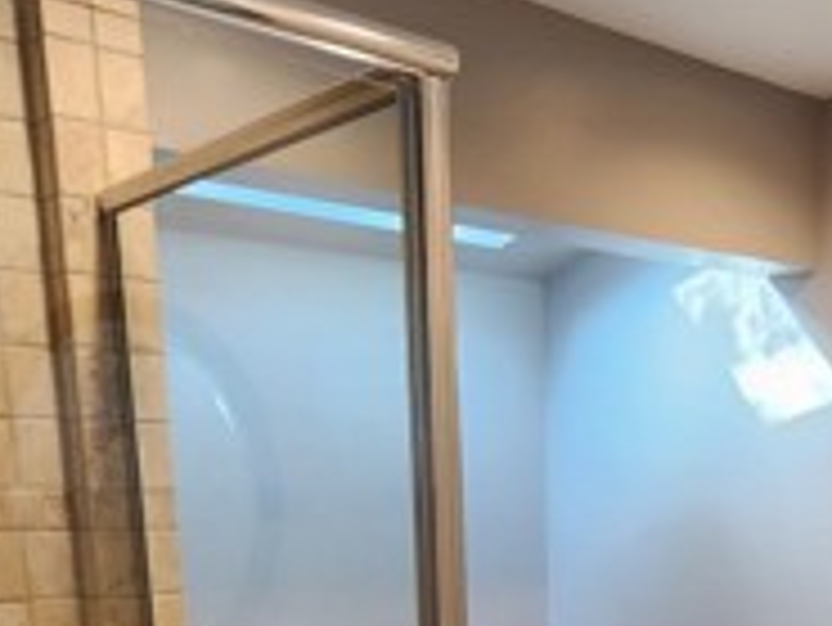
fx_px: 1082
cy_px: 766
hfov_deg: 40.6
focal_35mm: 45
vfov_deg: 27.9
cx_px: 648
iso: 125
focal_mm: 2.2
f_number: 2.2
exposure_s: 1/60
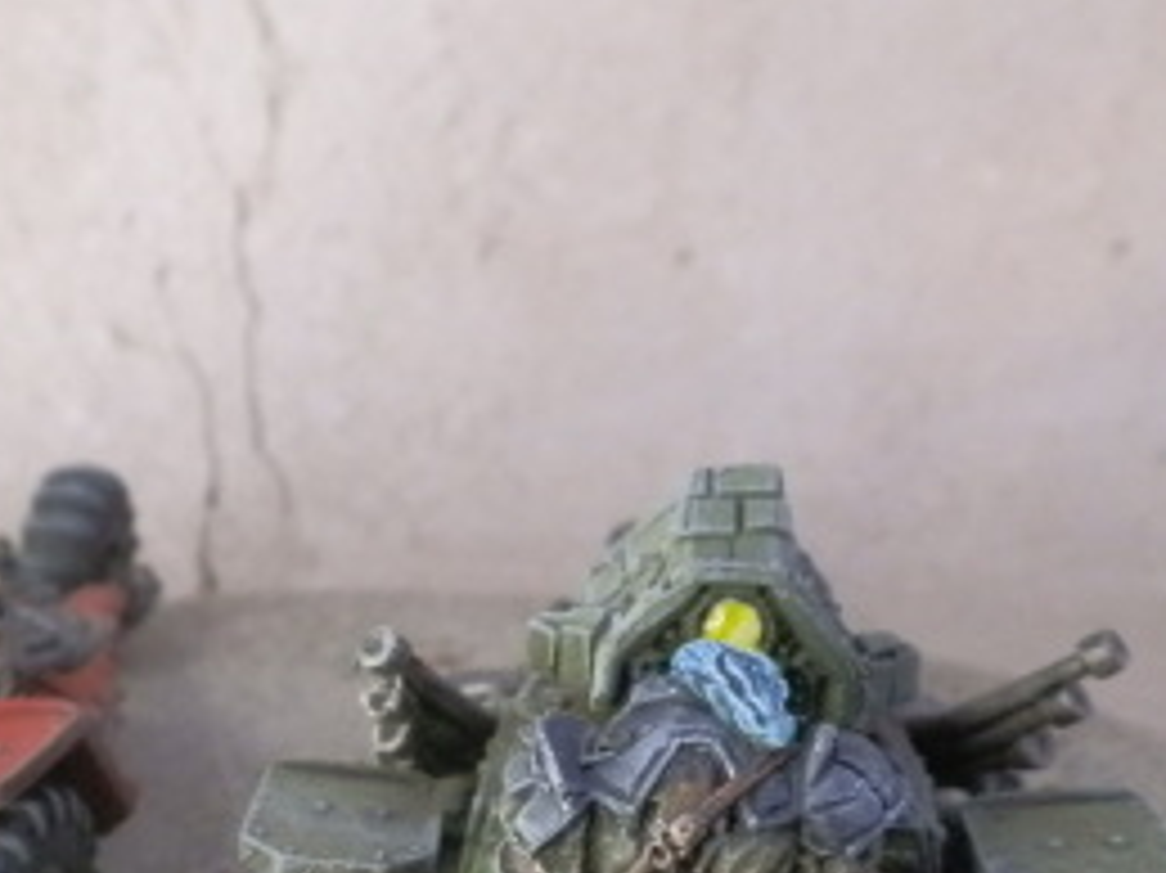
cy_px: 850
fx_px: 1953
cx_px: 275
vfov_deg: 24.2
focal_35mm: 58
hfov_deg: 32.5
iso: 400
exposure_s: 1/100
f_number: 3.1
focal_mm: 5
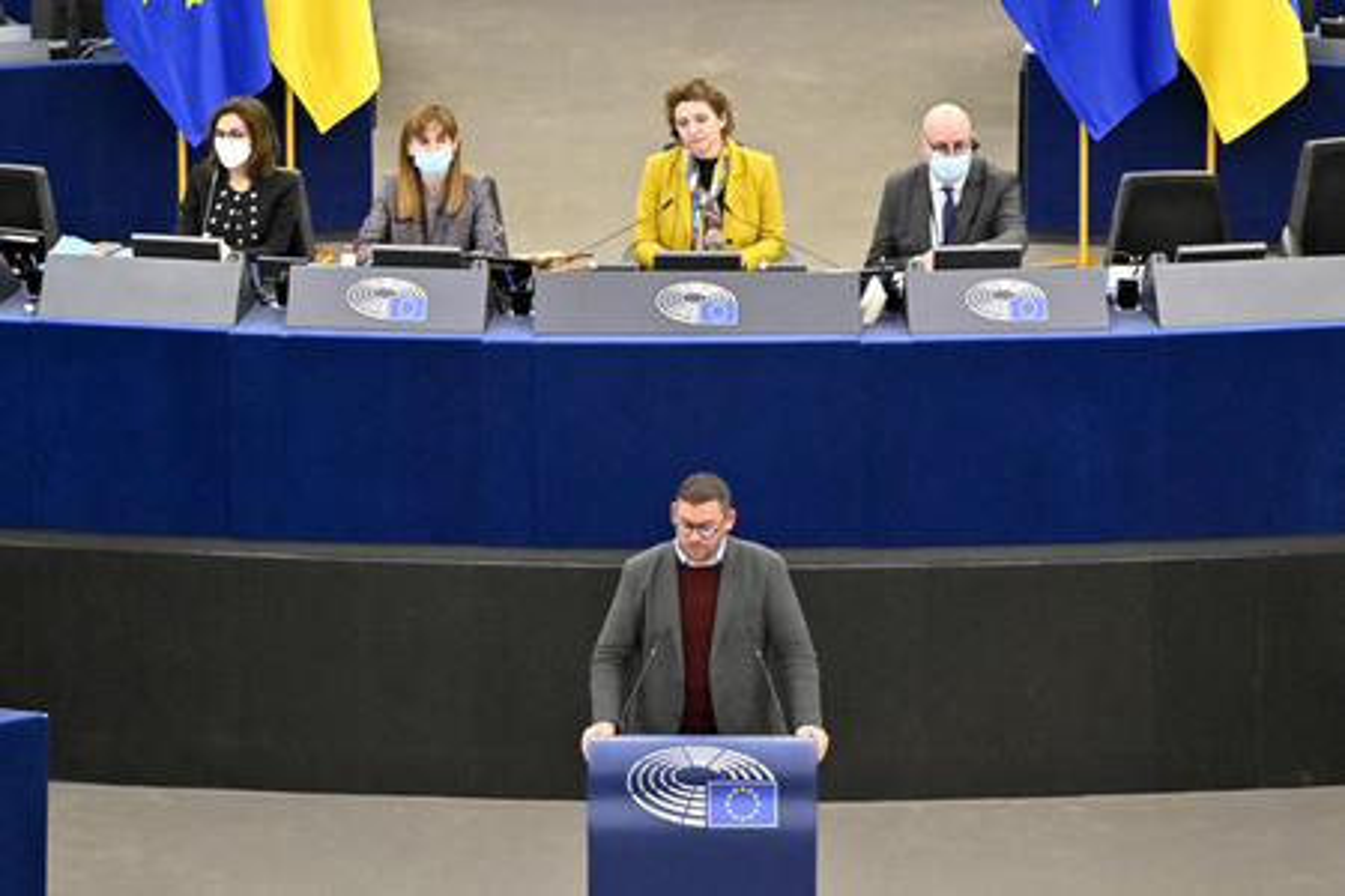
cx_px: 672
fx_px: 7285
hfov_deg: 10.5
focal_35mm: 195
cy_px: 448
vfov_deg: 7.0
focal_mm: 195
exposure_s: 1/400
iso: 6400
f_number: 6
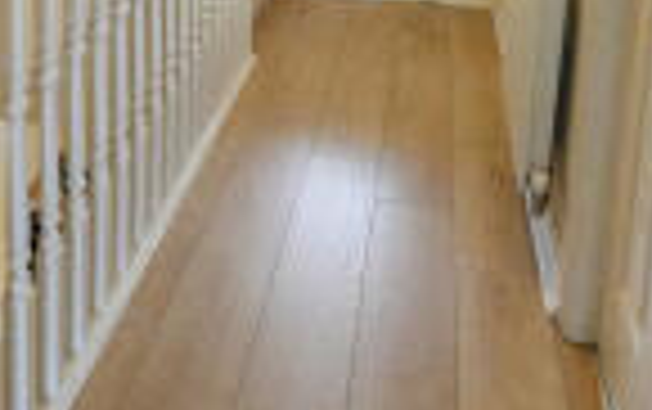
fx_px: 889
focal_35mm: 50
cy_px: -97
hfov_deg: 39.5
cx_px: 193
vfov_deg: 23.4
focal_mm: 10
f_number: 4
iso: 4000
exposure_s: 1/160
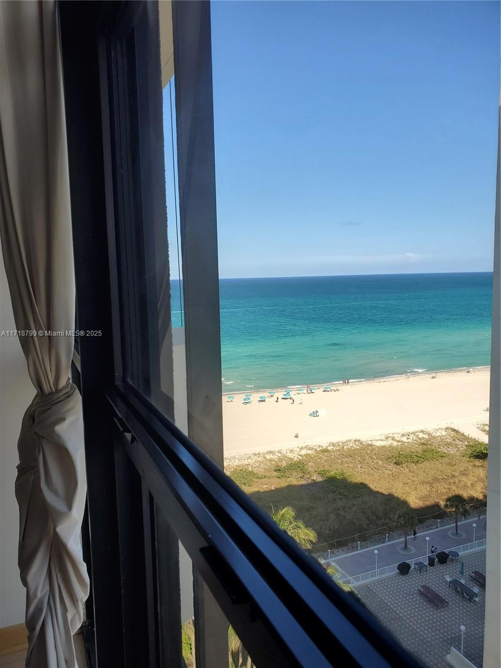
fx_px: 502
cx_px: 250
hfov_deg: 53.1
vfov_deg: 67.3
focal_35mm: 26
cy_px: 334
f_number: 2.4
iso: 50
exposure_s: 1/697
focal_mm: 4.3
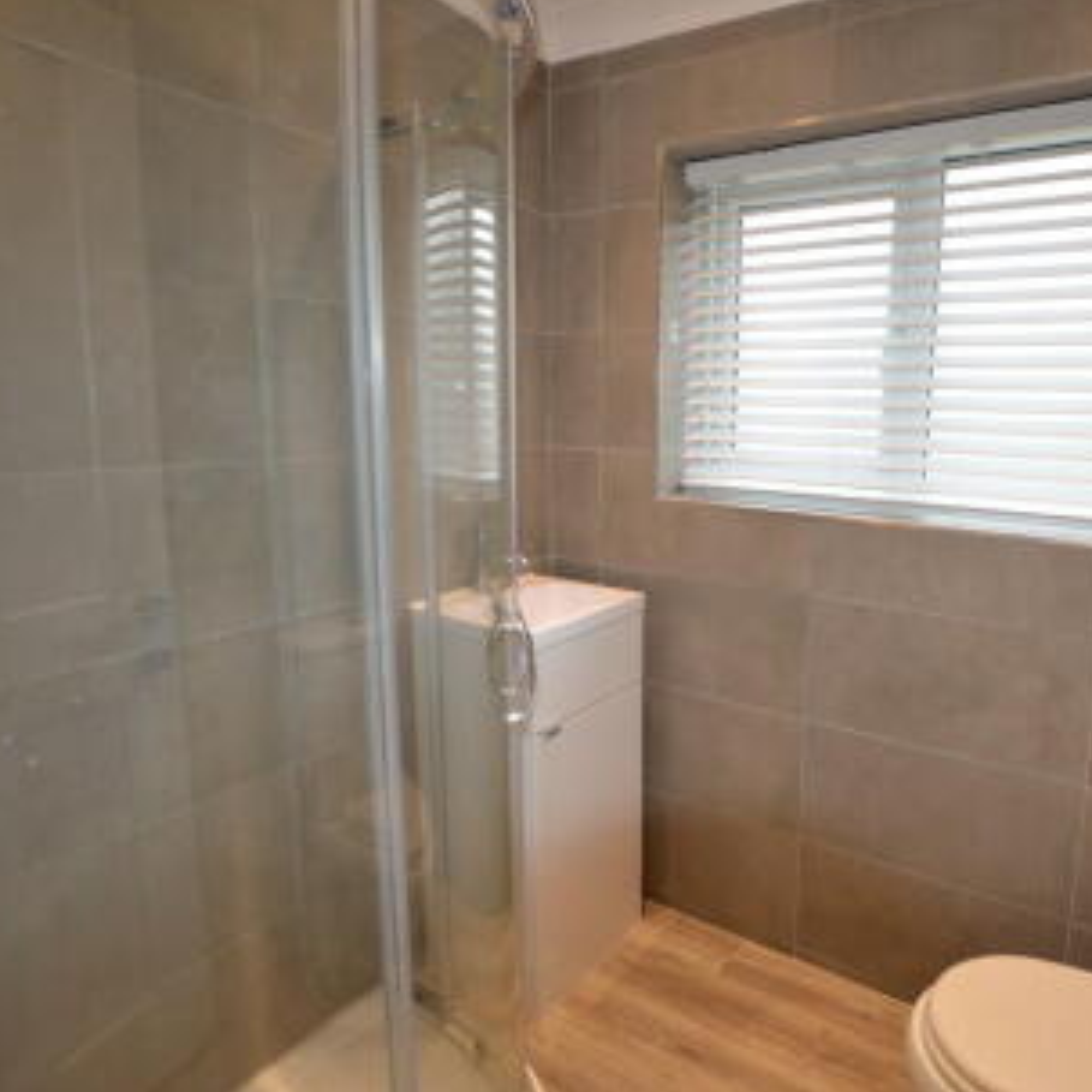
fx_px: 714
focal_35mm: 20
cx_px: 703
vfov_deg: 74.8
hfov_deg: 73.2
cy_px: 524
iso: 400
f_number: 4
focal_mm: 10
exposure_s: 1/100
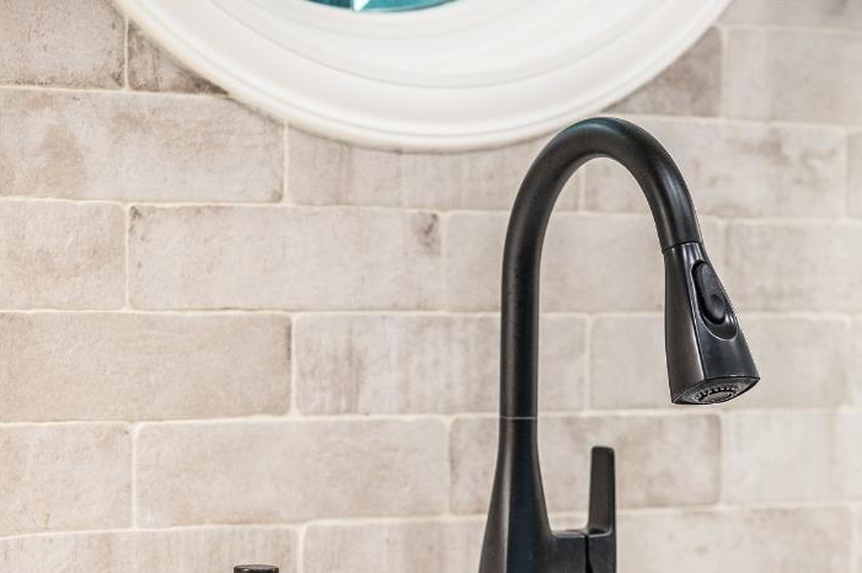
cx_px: 564
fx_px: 2560
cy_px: 397
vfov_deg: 12.8
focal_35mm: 107
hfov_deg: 19.1
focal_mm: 50
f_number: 2.2
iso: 800
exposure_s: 1/400
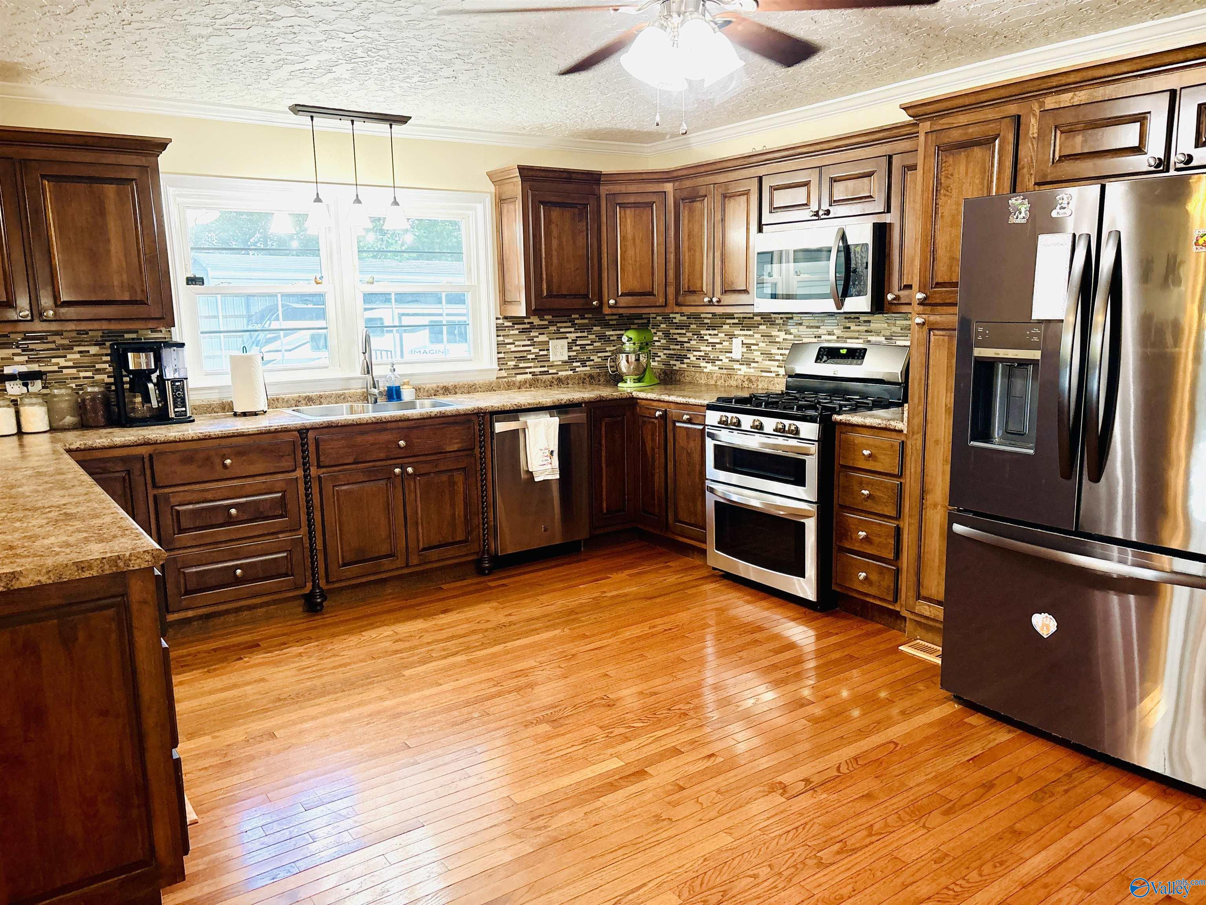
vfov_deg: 53.1
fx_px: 906
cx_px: 603
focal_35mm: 26
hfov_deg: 67.3
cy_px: 452
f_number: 1.6
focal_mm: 5.96
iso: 320
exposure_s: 1/60
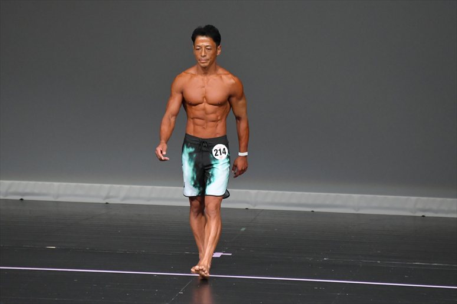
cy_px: 152
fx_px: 5710
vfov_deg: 3.1
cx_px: 228
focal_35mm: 450
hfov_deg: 4.6
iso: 5000
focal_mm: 300
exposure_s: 1/400
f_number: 5.6
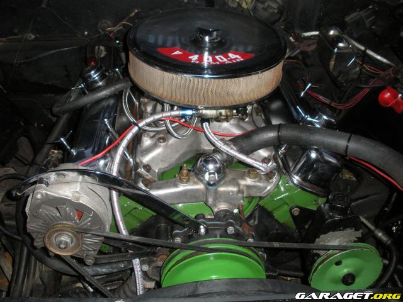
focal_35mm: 36
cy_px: 151
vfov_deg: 39.7
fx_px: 419
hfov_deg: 51.4
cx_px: 202
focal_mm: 6.3
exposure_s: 1/60
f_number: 3.5
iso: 161
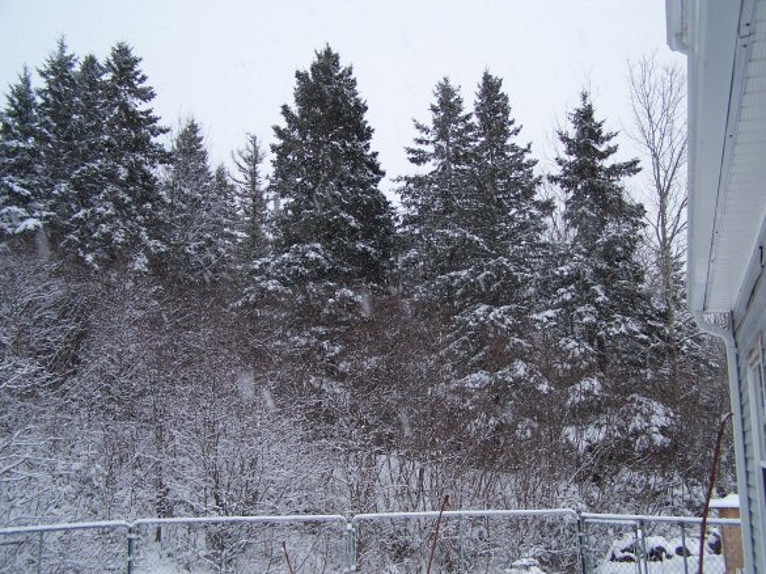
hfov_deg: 47.9
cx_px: 388
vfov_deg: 36.8
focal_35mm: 39
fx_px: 862
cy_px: 284
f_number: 2.8
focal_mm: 6.3
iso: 80
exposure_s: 1/60
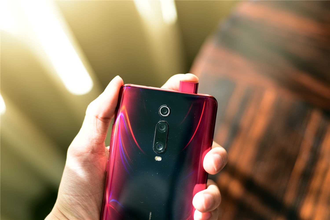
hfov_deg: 39.6
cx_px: 165
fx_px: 458
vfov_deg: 27.0
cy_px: 110
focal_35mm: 50
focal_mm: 50
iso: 400
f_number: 2.5
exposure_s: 1/125
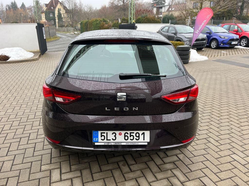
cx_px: 124
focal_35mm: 26
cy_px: 93
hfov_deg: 67.3
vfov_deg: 53.1
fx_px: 187
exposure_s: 1/122
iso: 64
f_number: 1.6
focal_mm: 5.1
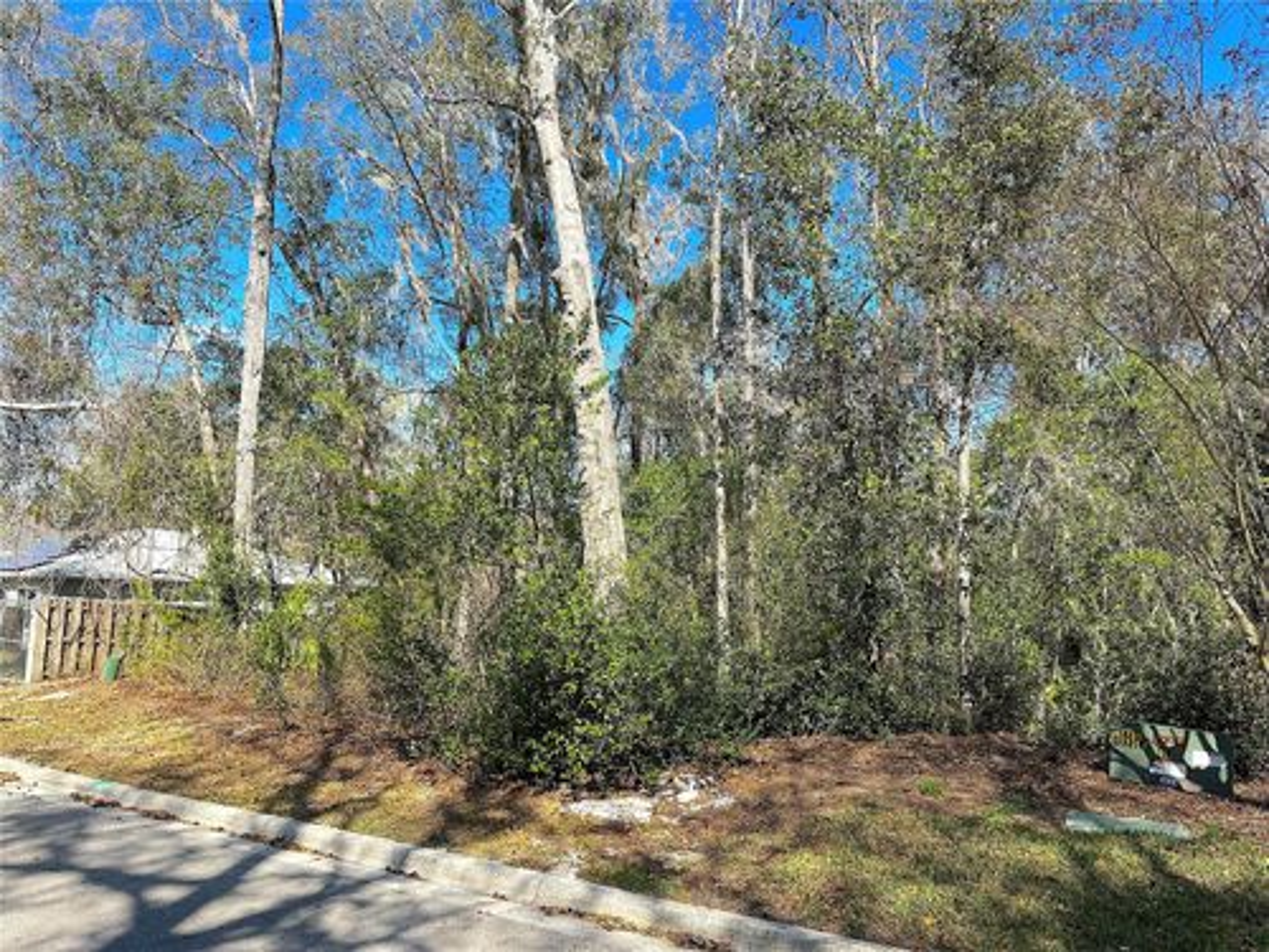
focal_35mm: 24
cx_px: 634
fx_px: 880
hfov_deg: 71.6
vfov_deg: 56.8
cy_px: 476
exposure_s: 1/2203
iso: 80
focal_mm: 6.86
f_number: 1.78
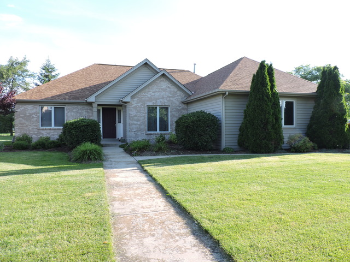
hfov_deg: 71.6
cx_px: 175
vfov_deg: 56.8
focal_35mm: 24
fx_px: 243
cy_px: 131
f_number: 3
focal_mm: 4.3
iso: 100
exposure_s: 1/250
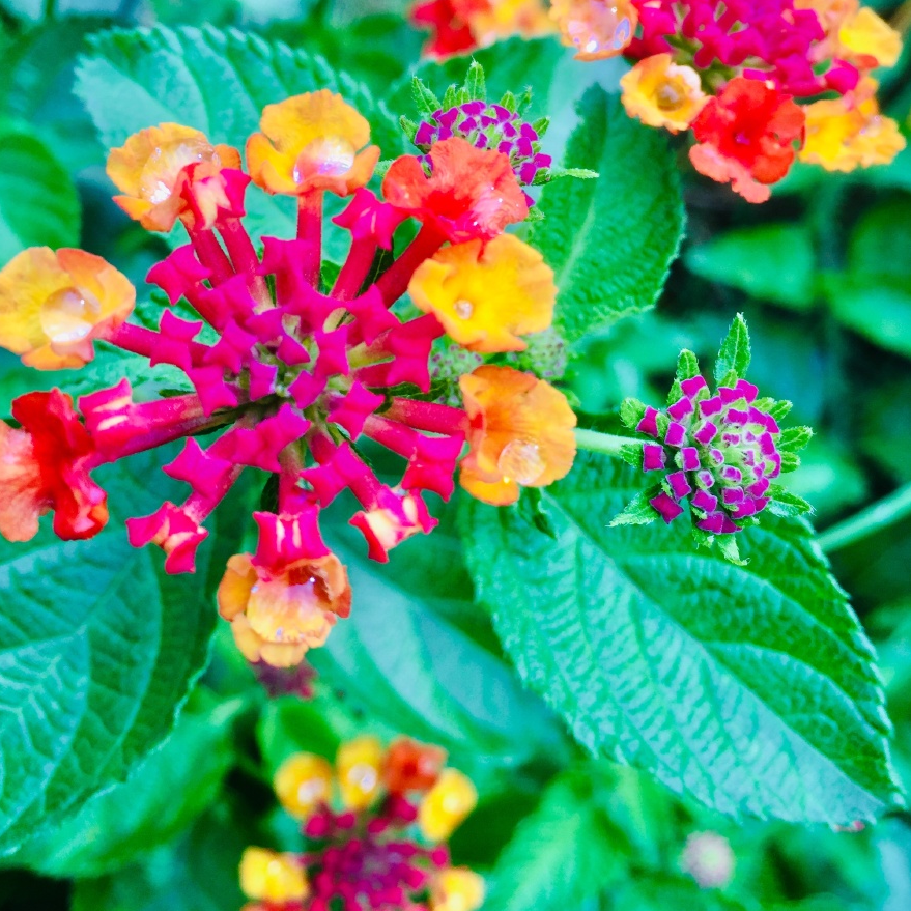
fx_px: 1042
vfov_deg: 46.8
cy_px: 348
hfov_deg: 47.2
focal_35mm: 35
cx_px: 447
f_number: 2.2
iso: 32
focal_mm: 4.15
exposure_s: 1/214
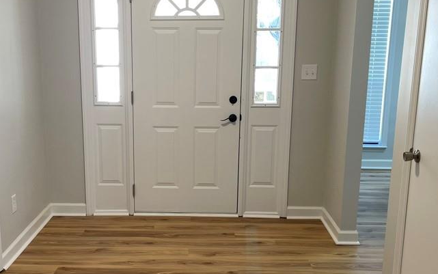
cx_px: 185
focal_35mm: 44
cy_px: 156
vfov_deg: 29.2
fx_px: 525
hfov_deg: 45.1
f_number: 1.6
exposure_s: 1/60
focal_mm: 5.1
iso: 80
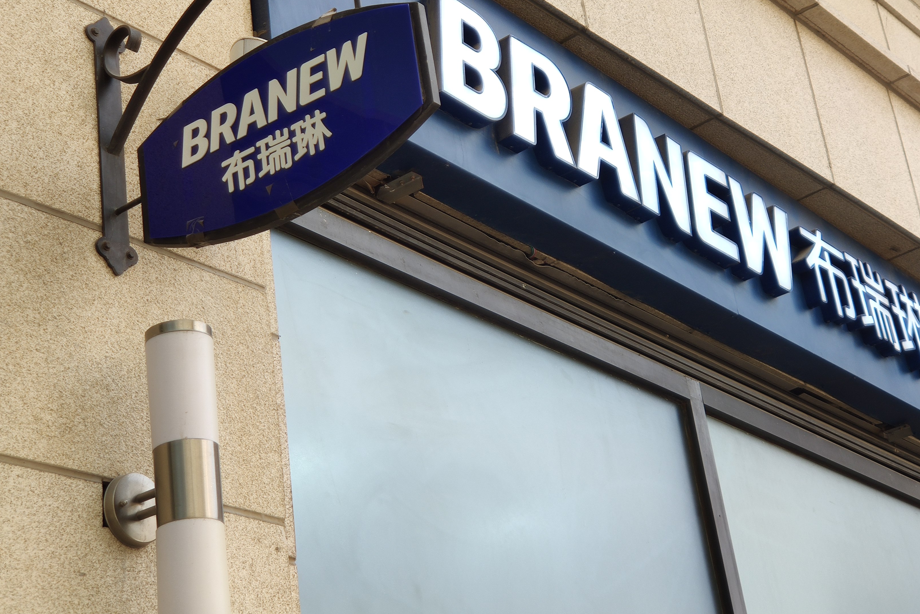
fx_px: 1712
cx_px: 489
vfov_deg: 20.3
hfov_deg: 30.1
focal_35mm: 67
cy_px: 218
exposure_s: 1/100
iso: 108
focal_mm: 6.22
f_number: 2.2
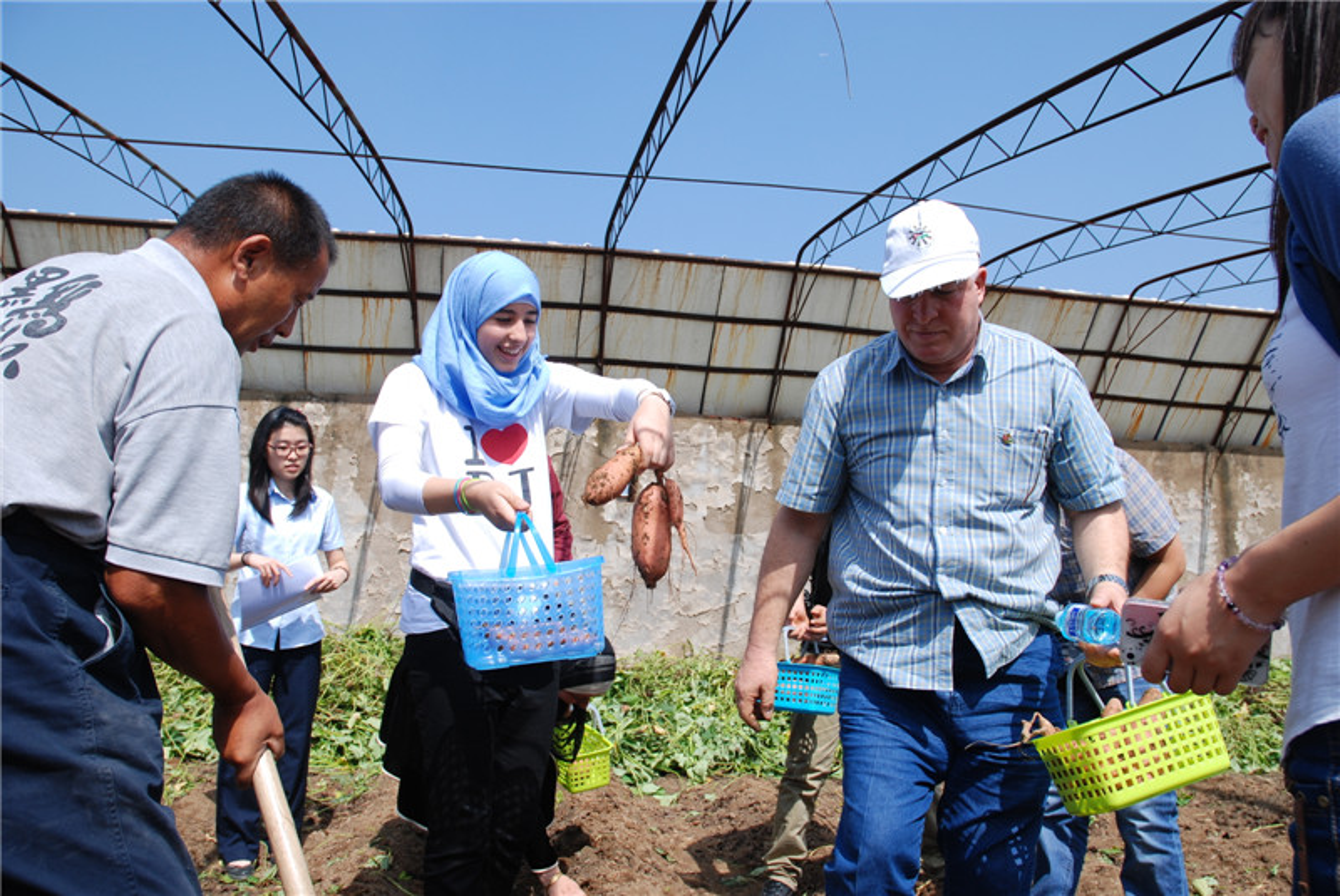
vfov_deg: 48.0
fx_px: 1006
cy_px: 448
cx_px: 670
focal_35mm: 27
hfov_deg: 67.3
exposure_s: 1/320
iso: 125
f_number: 6.3
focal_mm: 18
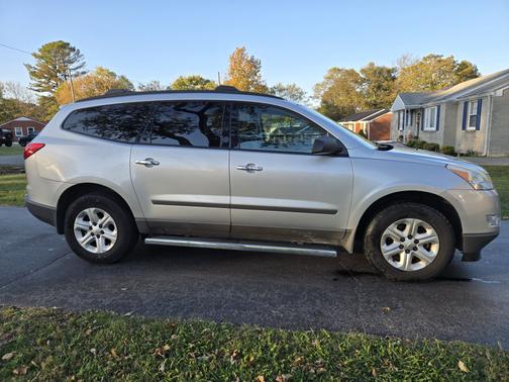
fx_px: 338
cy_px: 191
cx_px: 254
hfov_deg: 73.9
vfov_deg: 58.9
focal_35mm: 23
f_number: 1.8
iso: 80
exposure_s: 1/1279
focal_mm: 5.4
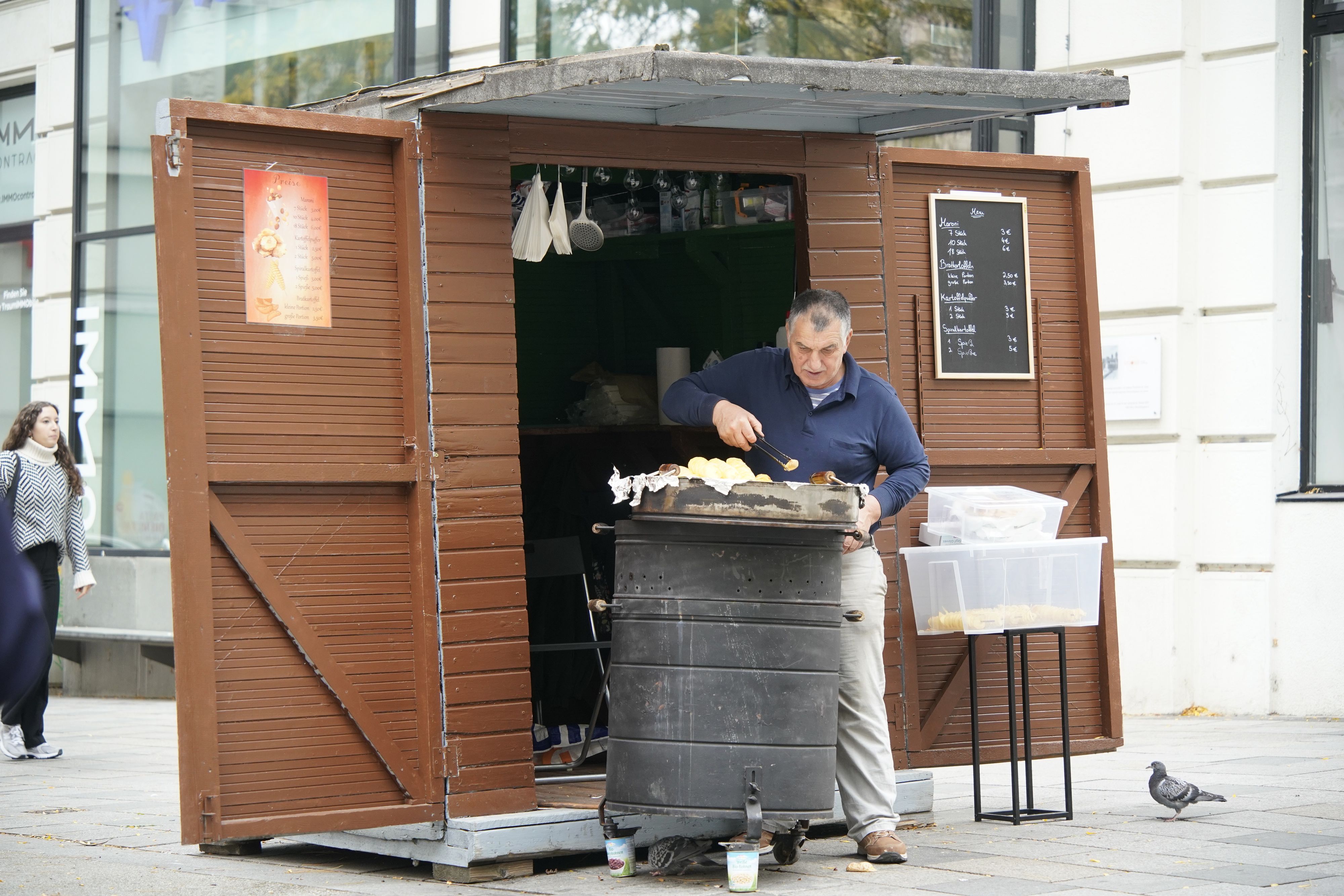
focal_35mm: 84
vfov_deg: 16.3
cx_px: 672
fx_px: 3136
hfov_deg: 24.2
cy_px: 448
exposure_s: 1/320
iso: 1250
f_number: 4.5
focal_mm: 84
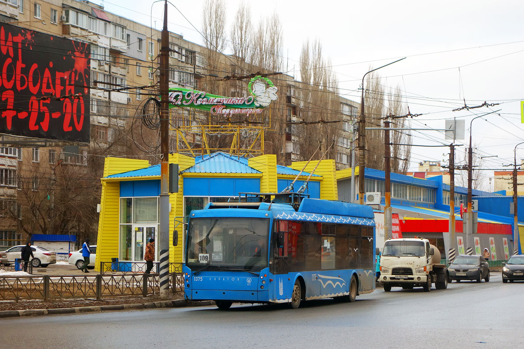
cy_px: 174
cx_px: 262
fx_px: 1252
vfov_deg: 15.9
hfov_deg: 23.6
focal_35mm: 86
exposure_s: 1/500
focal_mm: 31.83
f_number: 4.5
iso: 160
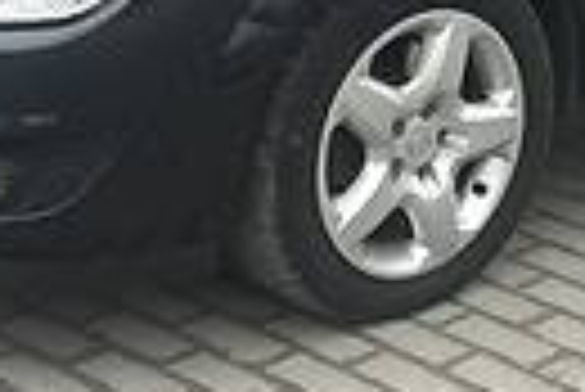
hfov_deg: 15.2
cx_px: 450
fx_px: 2180
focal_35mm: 134
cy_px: 149
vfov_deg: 10.3
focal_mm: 3.7
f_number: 1.9
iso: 40
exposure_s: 1/402
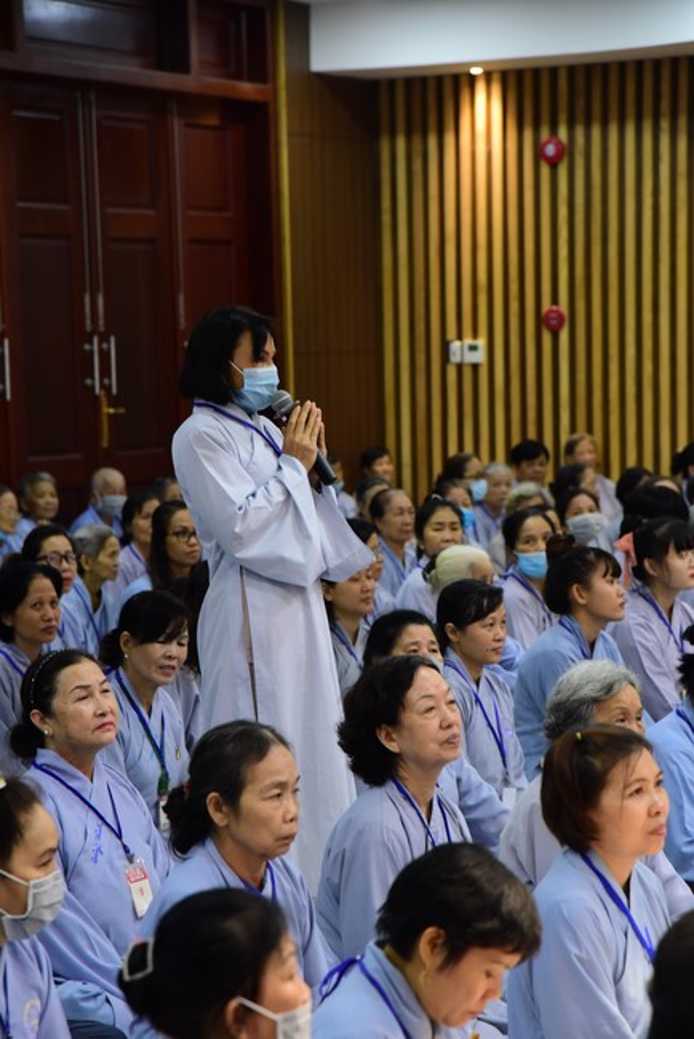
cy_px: 520
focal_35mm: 120
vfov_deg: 17.1
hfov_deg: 11.4
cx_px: 347
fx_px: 3466
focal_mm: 120
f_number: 5.6
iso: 3200
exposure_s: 1/50
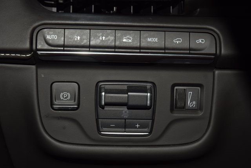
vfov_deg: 18.9
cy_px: 84
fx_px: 502
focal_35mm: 72
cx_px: 126
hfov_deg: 28.1
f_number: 8
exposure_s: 1/60
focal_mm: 48
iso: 100
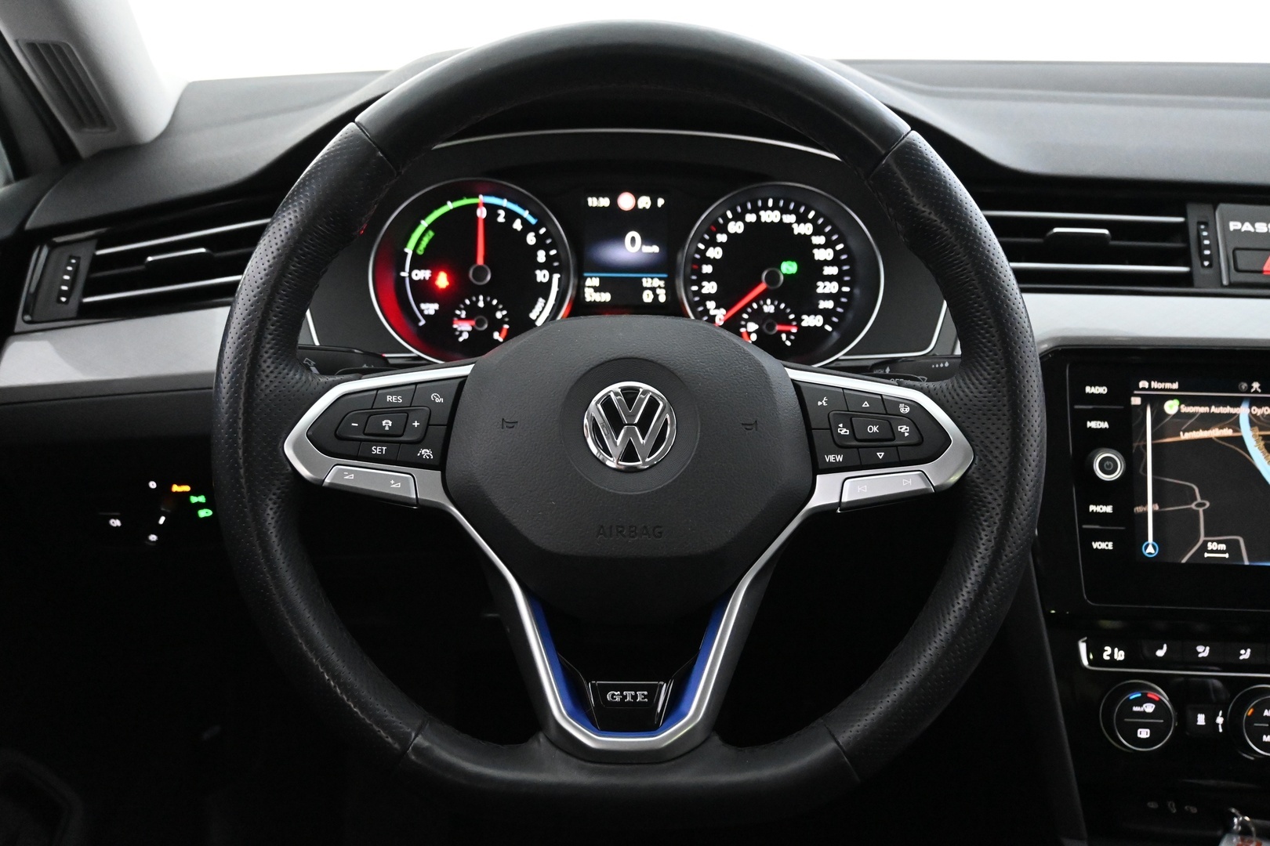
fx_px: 1217
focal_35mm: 34
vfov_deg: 38.4
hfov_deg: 55.1
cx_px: 635
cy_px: 423
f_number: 4.2
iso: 7200
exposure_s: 1/40
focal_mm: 23
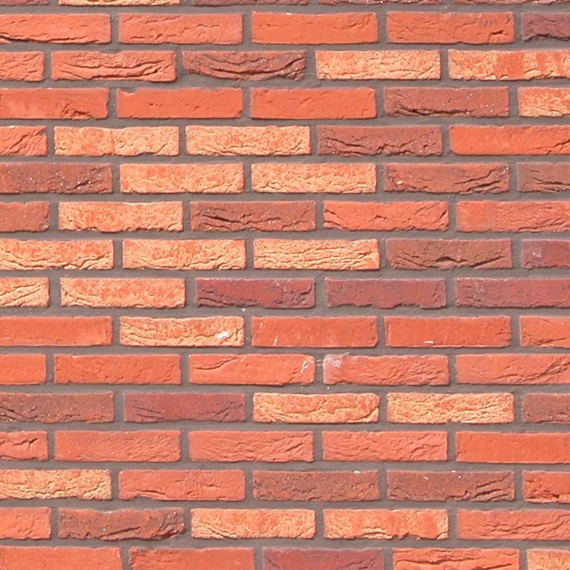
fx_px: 3689
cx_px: -218
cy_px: 20
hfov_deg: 8.7
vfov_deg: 8.8
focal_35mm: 198
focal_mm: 19.9
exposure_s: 1/253
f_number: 5.4
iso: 100
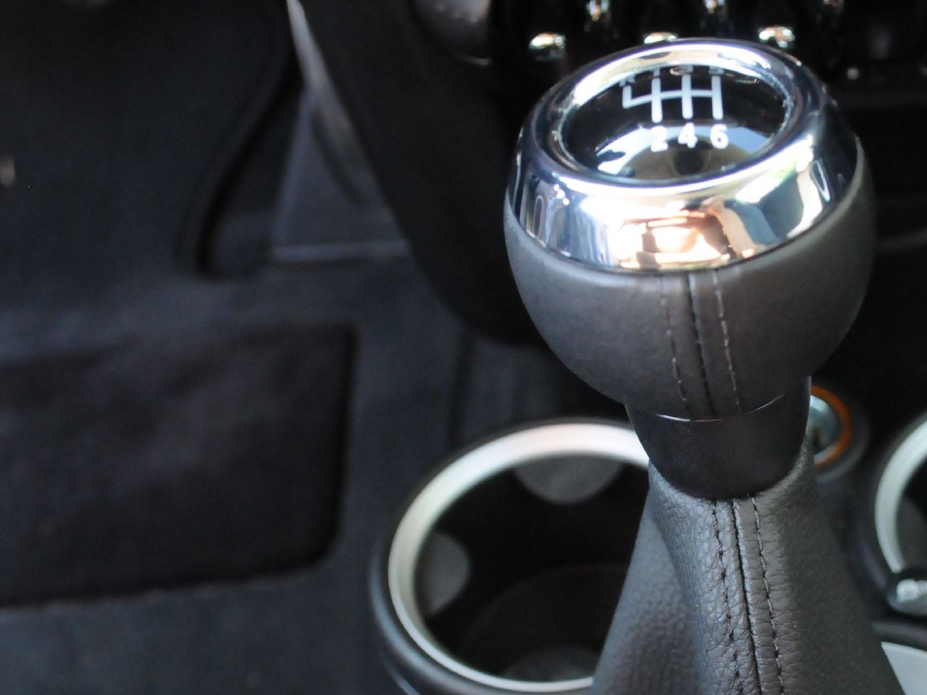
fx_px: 1687
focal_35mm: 63
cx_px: 776
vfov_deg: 23.1
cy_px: 512
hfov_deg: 29.8
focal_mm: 22
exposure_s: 1/125
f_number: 5
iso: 2000
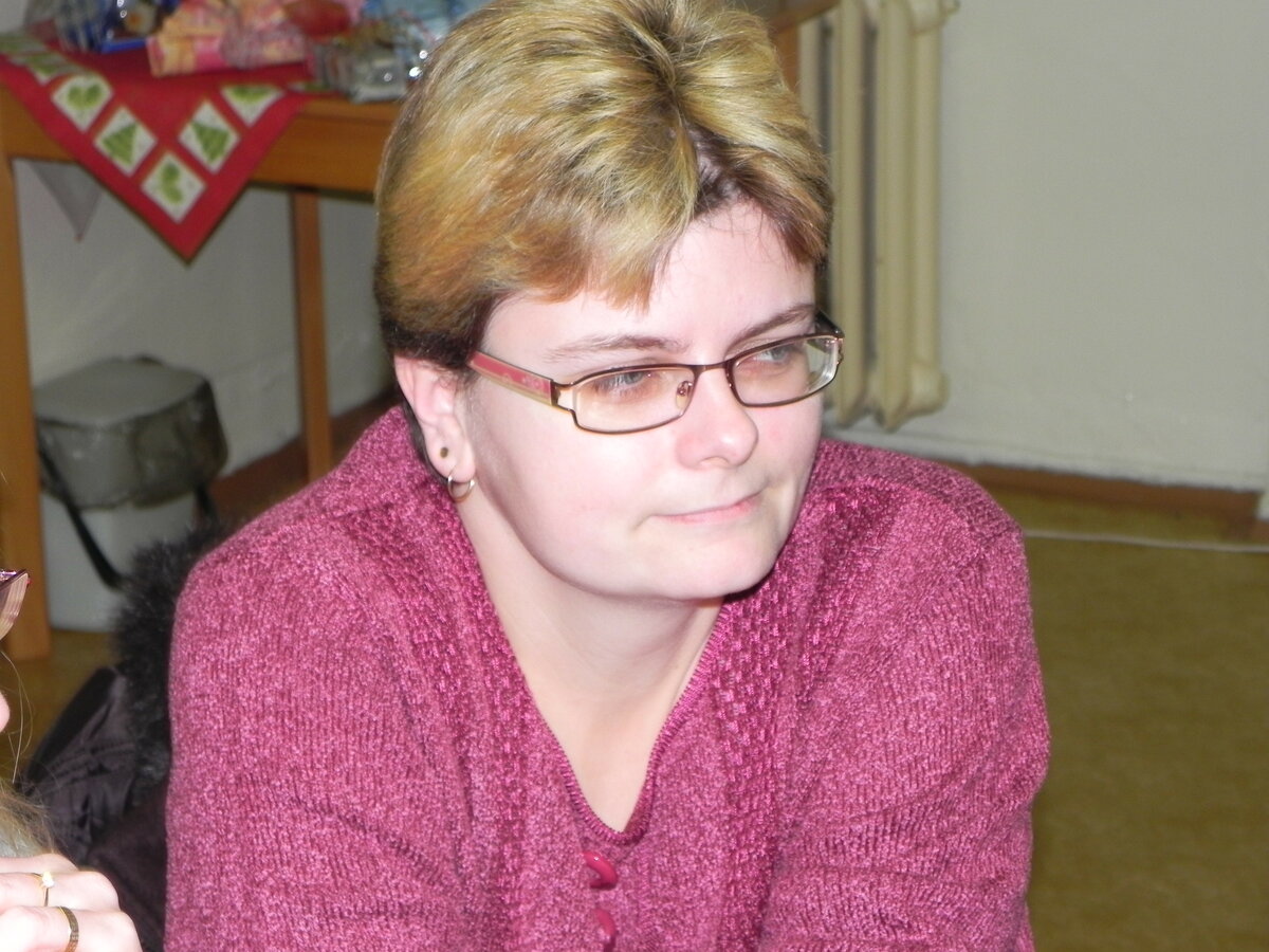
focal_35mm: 105
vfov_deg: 14.1
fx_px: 3849
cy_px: 476
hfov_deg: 18.7
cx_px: 634
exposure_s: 1/30
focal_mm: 18.8
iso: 200
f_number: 4
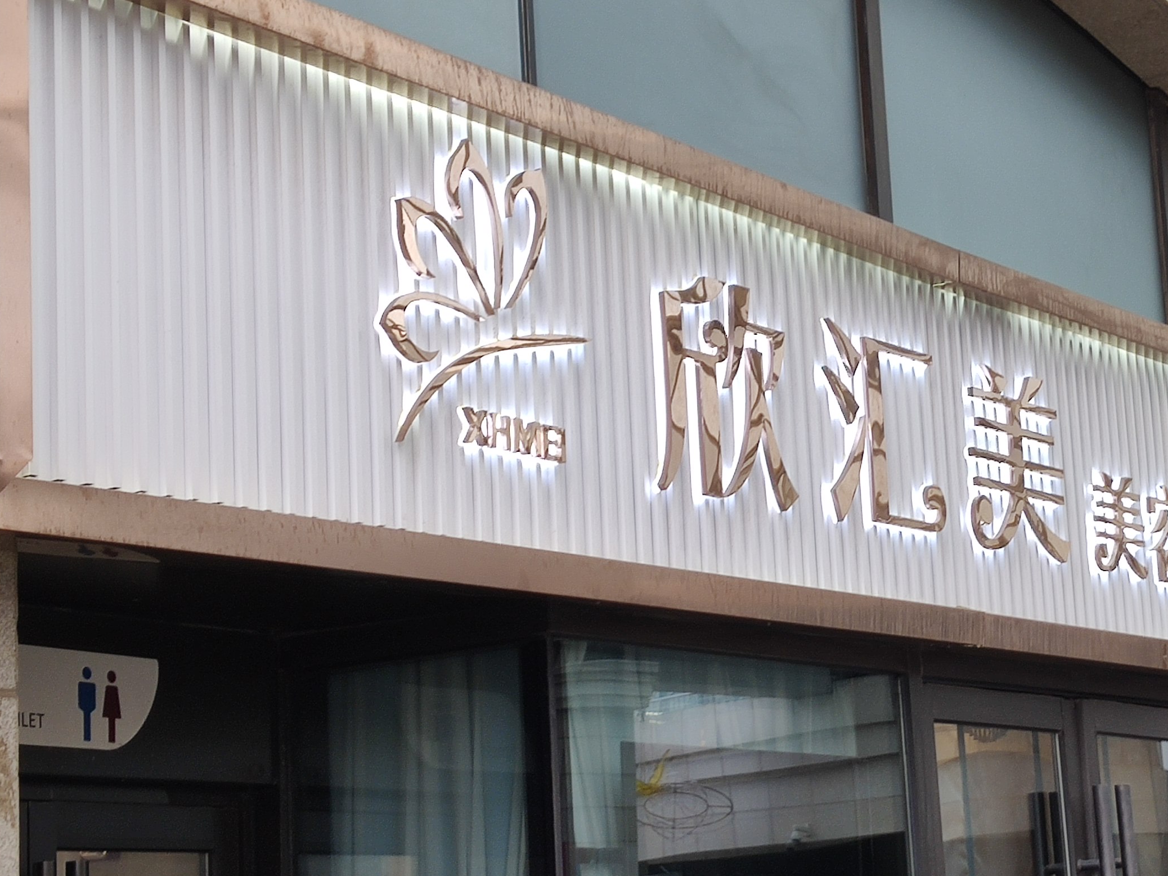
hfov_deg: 24.3
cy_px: 411
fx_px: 2666
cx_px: 924
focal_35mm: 79
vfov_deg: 18.7
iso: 120
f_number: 1.75
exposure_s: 1/100
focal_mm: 4.75
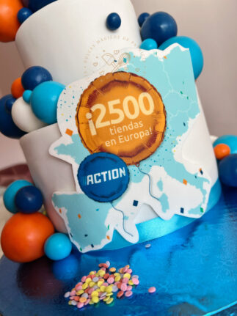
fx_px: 237
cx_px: 118
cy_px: 158
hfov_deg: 53.0
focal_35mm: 26
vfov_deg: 67.3
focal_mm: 5.7
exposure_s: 1/266
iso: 40
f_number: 1.5
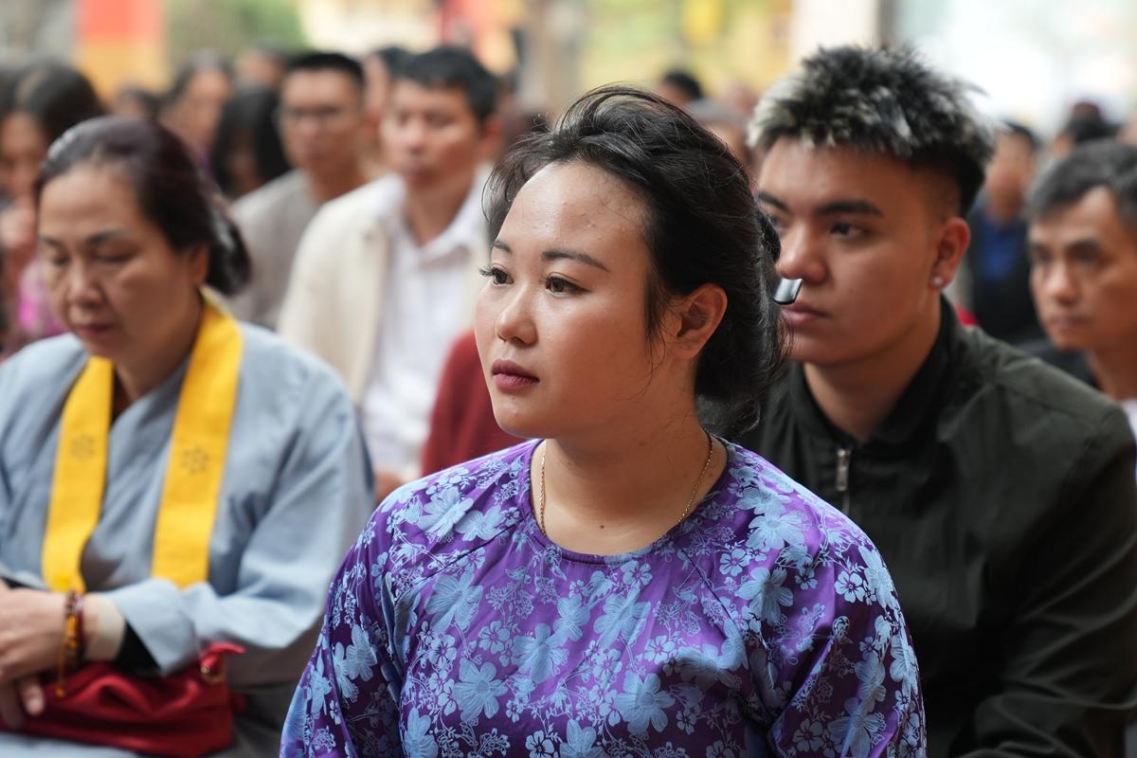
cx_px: 568
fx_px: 3316
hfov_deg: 19.5
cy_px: 379
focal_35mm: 105
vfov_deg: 13.0
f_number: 2.8
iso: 400
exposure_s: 1/125
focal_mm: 70
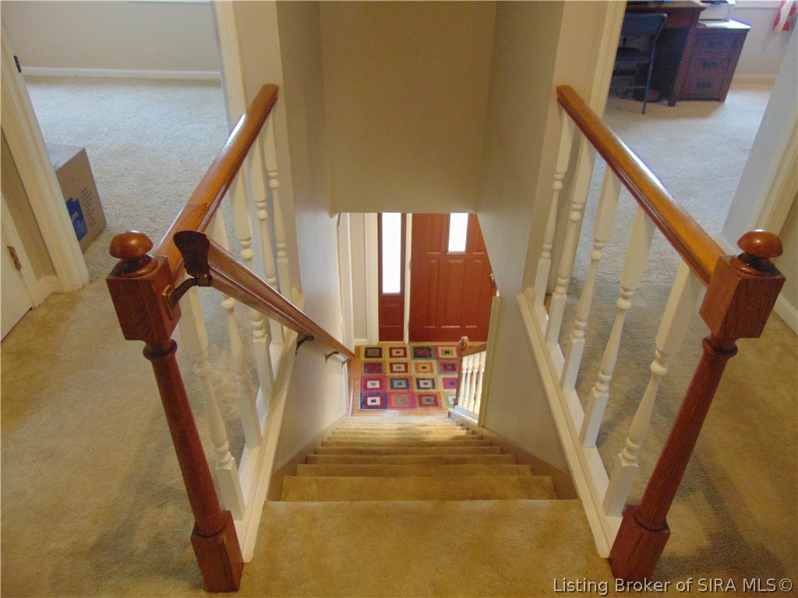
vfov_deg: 54.9
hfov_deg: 69.4
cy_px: 299
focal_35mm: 25
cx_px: 399
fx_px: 576
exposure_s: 1/15
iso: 400
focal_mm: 4.5
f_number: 3
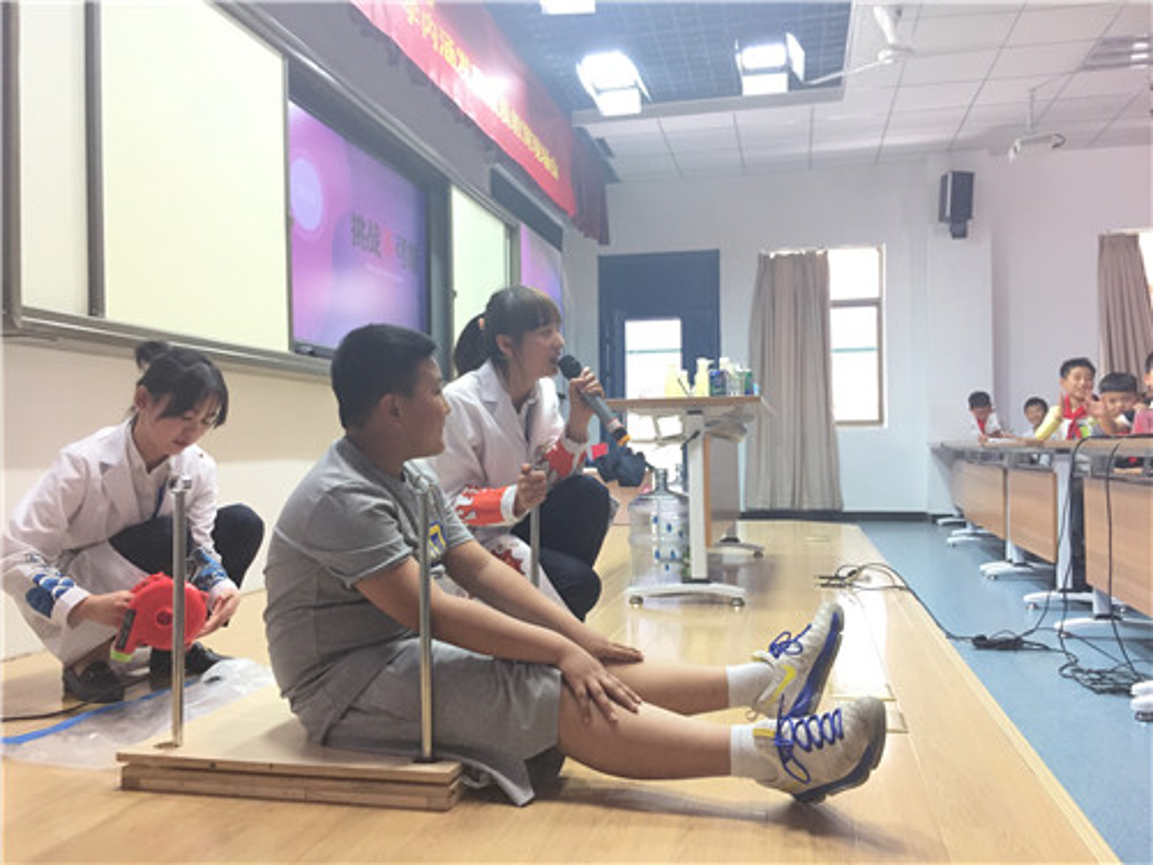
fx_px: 966
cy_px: 432
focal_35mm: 29
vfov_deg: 48.2
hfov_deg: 61.7
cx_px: 576
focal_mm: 4.15
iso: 64
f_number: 2.2
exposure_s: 1/33
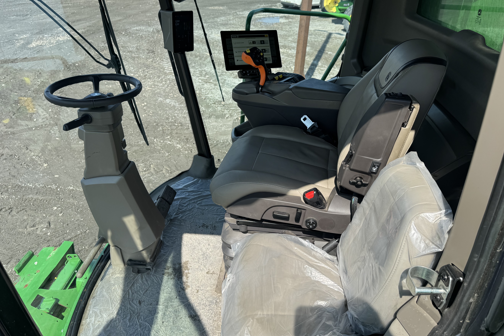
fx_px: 378
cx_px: 254
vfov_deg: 47.7
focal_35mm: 27
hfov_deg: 67.4
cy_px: 140
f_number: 1.78
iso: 80
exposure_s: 1/2252
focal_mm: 6.76
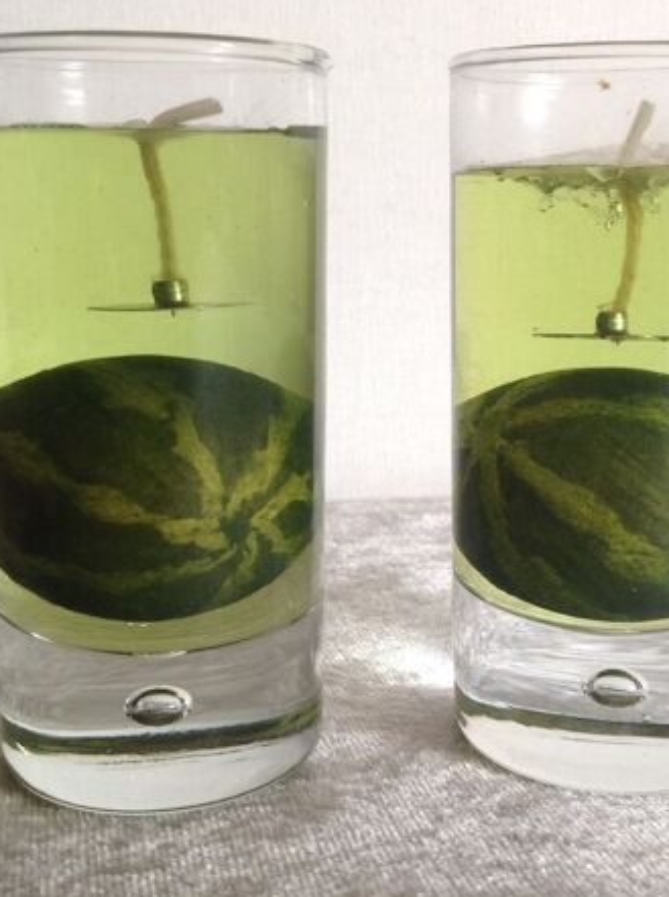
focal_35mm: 51
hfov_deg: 28.4
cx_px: 382
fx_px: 1319
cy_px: 408
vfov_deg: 37.5
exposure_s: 1/15
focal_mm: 4.28
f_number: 2.4
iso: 50
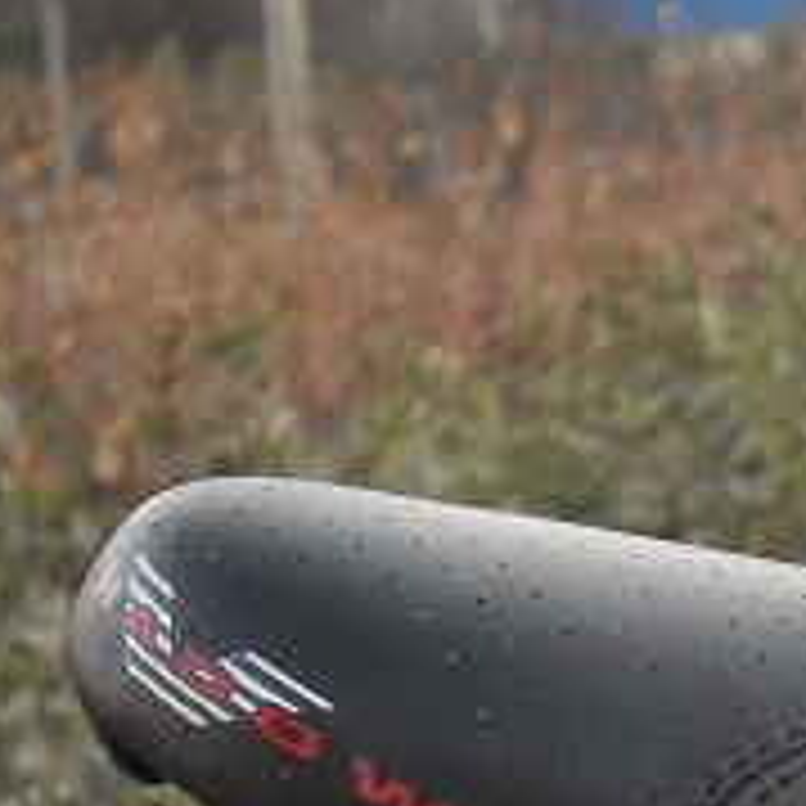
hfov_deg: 7.7
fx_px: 5769
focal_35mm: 219
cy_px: 797
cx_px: 1436
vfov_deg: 8.0
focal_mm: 10.1
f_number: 4.3
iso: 160
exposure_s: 1/60
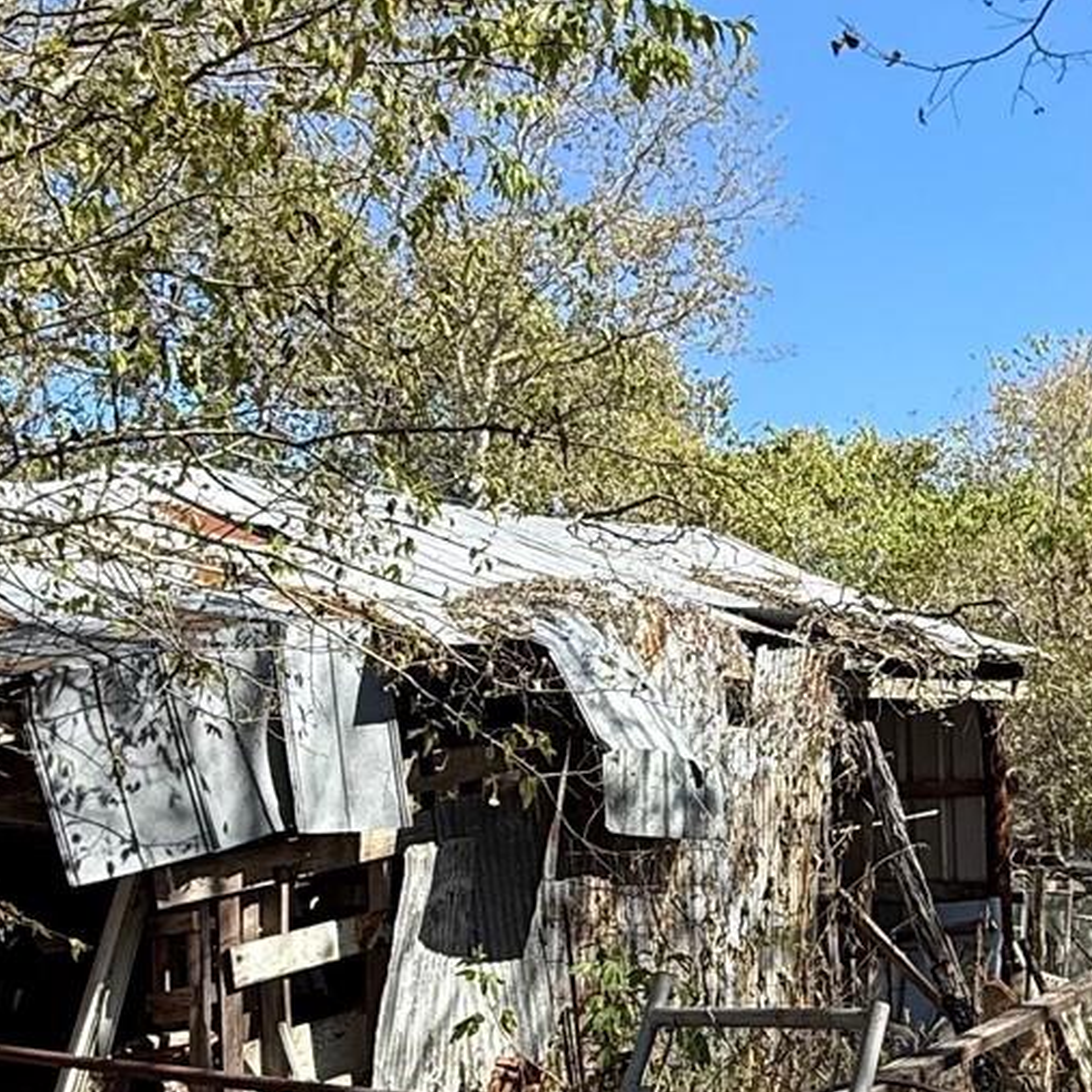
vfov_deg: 34.0
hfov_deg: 33.5
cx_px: 775
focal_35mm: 50
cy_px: 618
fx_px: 1785
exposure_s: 1/914
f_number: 2.2
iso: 50
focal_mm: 2.22
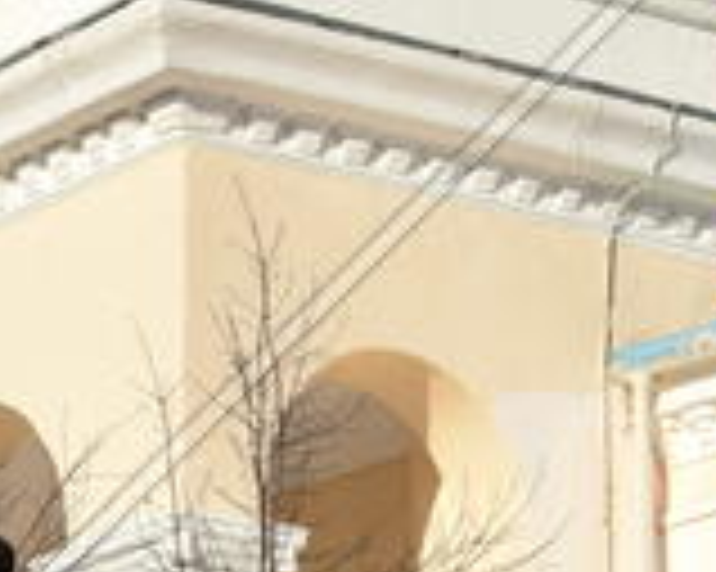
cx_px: -284
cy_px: 905
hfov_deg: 9.4
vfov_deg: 7.6
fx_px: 4236
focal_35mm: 200
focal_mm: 26
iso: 100
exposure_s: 1/250
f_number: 8
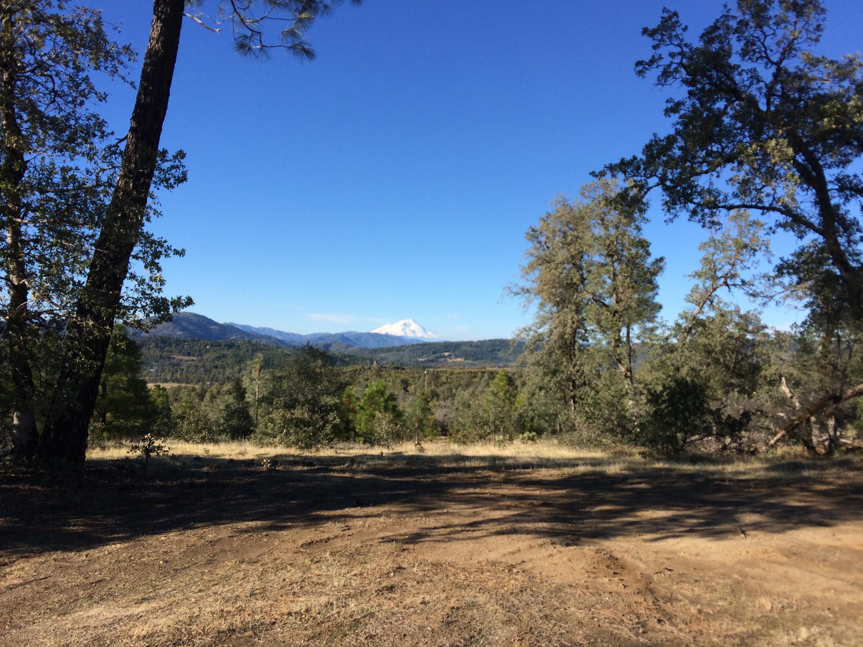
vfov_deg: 48.2
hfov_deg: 61.7
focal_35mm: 29
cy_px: 324
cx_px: 432
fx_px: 723
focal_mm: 4.15
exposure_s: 1/1642
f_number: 2.2
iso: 32
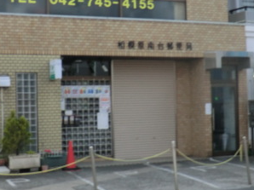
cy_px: 80
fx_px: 631
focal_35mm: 86
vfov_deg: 17.1
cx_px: 166
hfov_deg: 22.7
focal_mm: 7.1
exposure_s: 1/200
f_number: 3.8
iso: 80
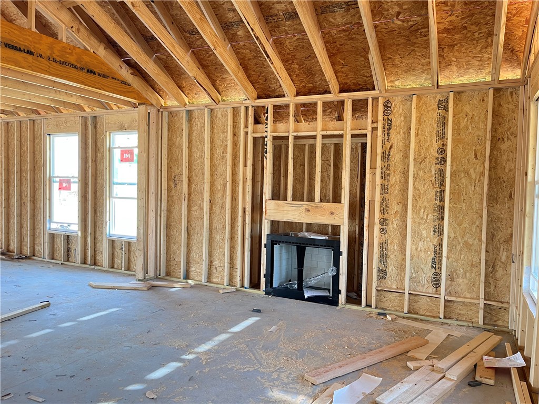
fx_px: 405
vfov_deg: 53.1
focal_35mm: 26
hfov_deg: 67.3
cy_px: 202
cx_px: 270
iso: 125
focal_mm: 5.1
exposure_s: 1/74
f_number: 1.6
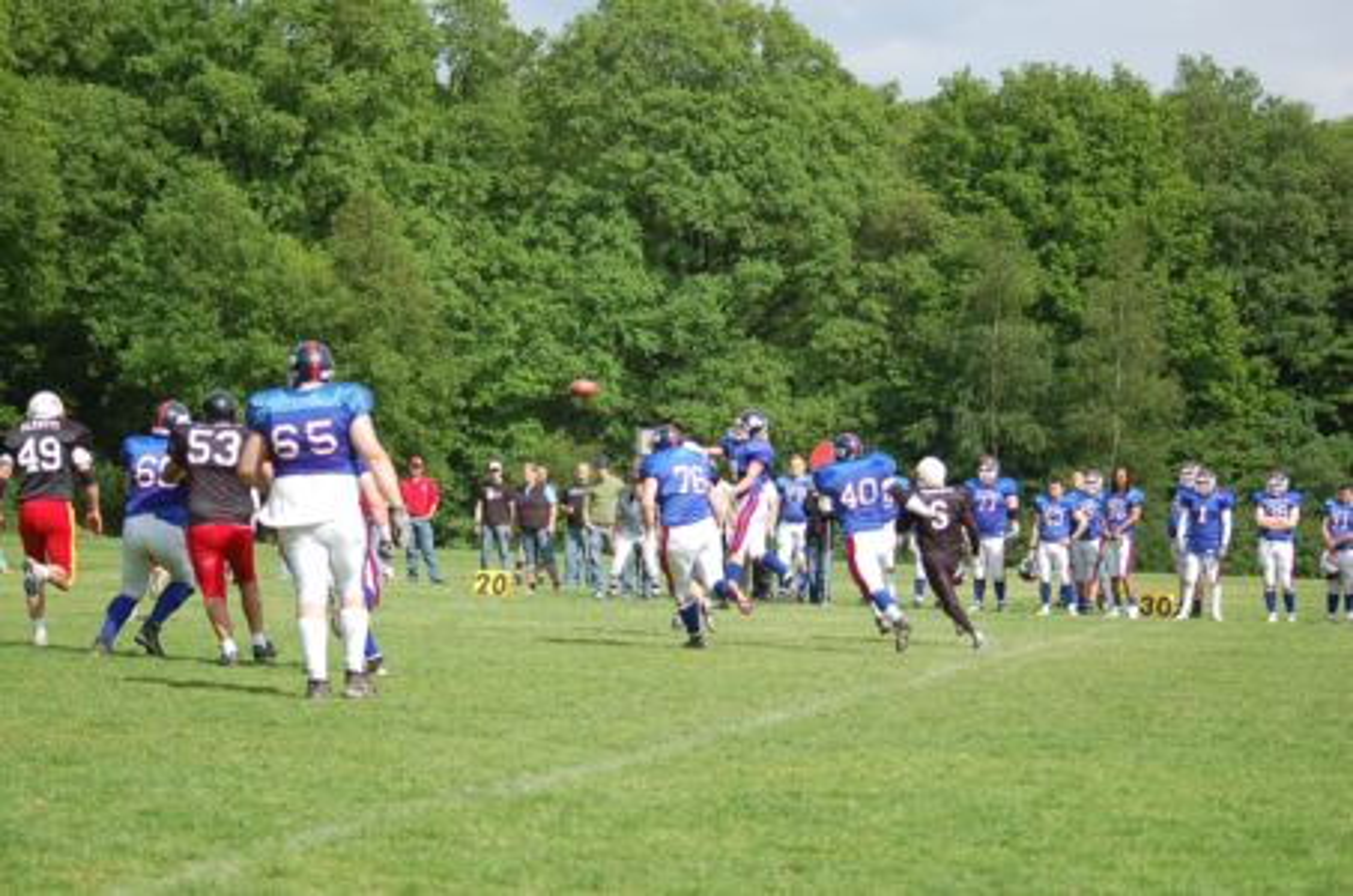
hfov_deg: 19.5
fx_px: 3938
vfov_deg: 13.0
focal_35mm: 105
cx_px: 676
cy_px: 448
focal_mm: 70
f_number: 4
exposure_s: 1/1000
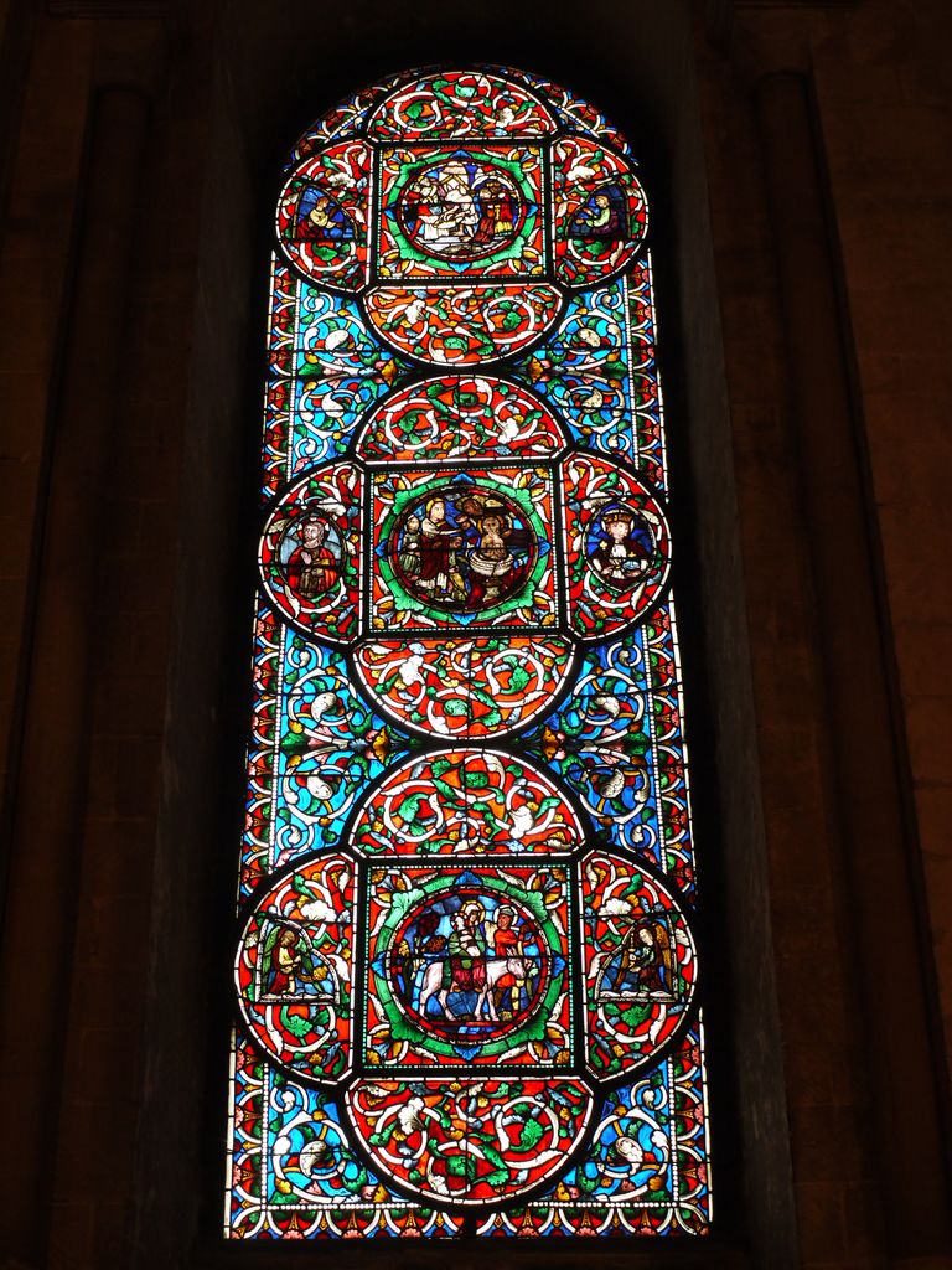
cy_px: 635
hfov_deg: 30.3
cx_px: 476
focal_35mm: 48
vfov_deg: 39.7
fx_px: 1760
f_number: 4.8
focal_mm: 24
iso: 320
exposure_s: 1/30
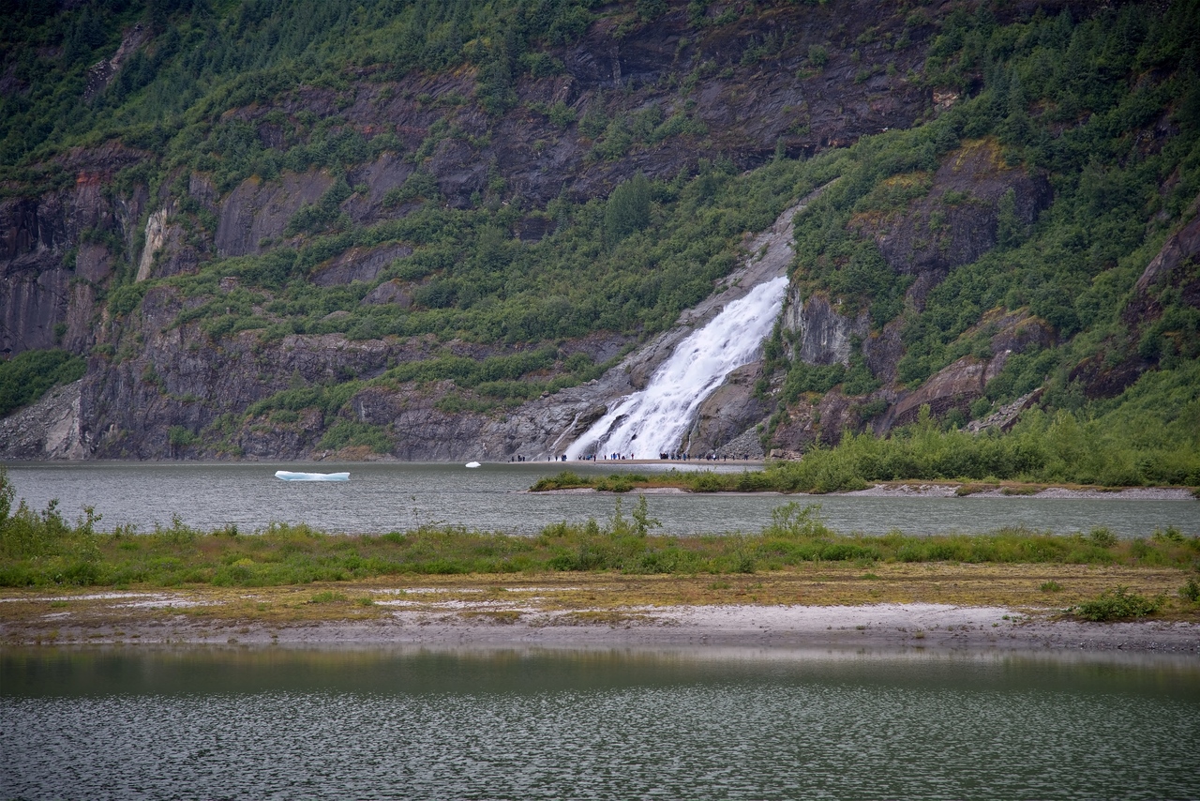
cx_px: 600
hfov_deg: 17.1
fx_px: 4001
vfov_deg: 11.4
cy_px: 400
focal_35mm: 120
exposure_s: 1/250
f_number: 5
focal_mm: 120
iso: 100
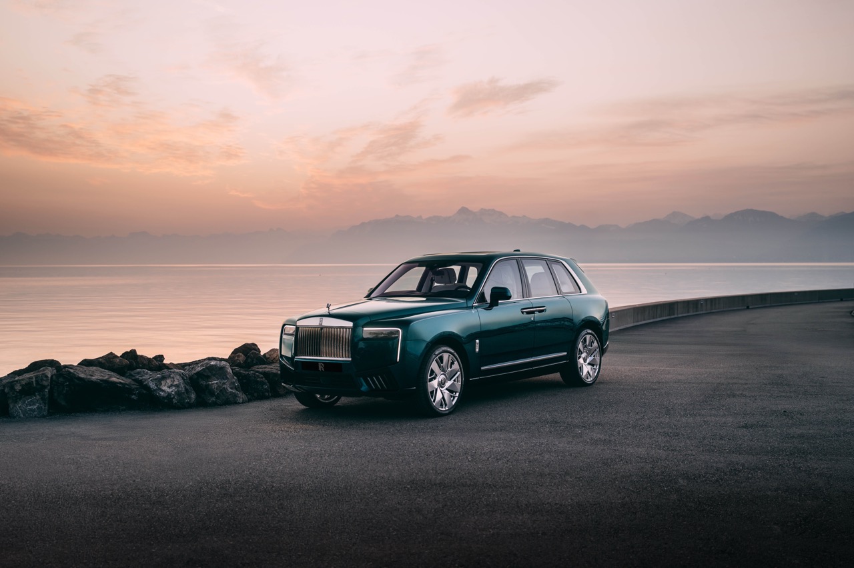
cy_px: 284
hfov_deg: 45.5
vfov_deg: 31.2
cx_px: 427
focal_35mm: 43
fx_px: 1019
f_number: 2.8
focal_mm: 43
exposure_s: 1/30
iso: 200
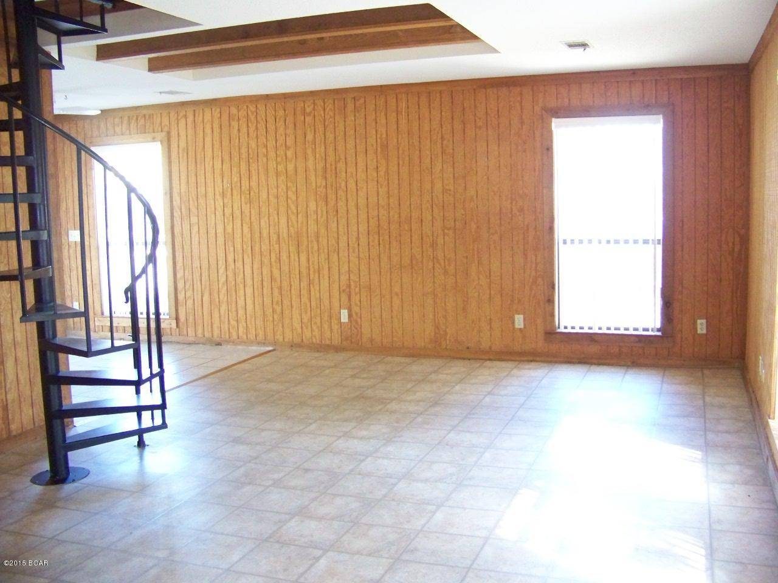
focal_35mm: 36
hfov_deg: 51.4
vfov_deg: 39.7
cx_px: 389
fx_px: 809
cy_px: 292
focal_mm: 5.85
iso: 400
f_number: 2.8
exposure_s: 1/30
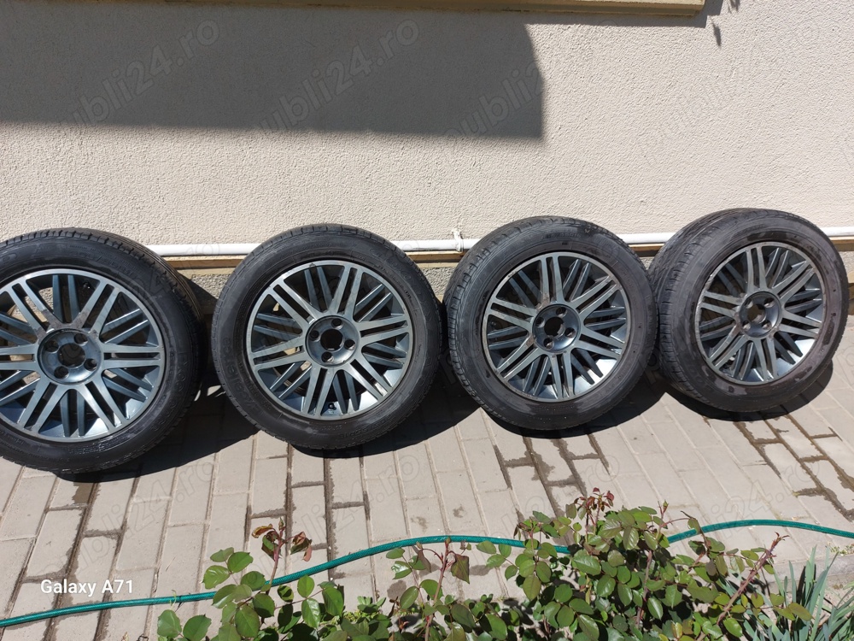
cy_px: 320
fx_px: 592
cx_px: 427
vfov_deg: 56.8
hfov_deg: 71.6
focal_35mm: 24
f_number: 1.8
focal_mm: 5.23
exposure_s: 1/1090
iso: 32
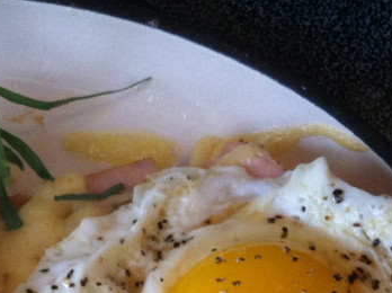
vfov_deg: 13.9
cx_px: 20
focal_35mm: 103
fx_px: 1165
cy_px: 357
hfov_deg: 18.7
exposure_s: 1/15
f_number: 2.8
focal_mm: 3.85
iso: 200
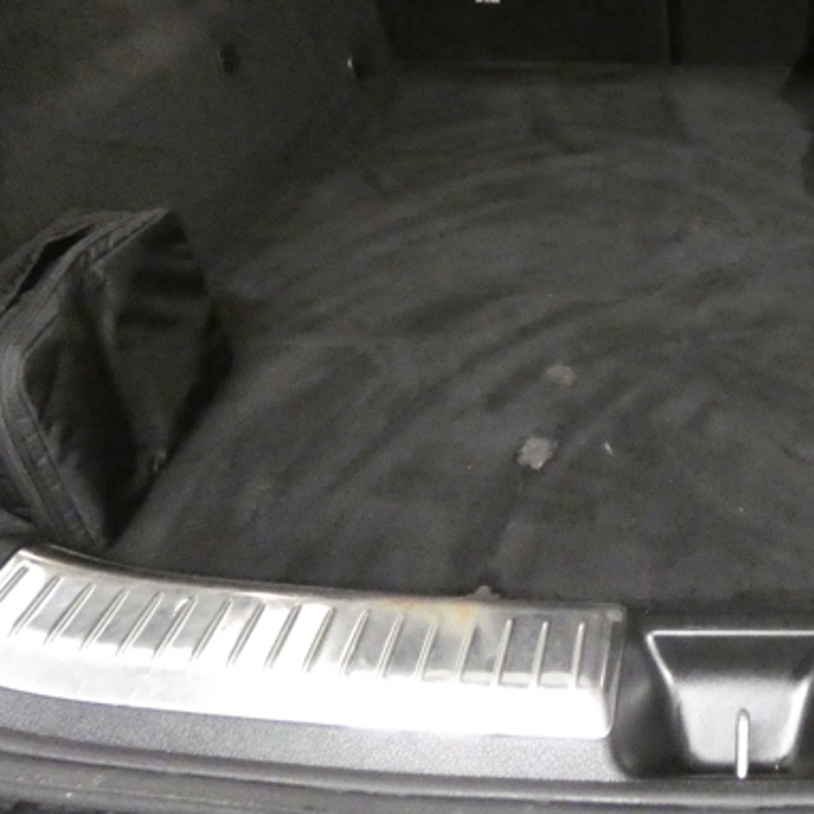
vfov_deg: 43.9
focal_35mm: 37
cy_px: 234
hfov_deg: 41.0
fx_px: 984
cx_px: 752
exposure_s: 1/60
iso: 3200
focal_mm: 3.6
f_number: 2.8
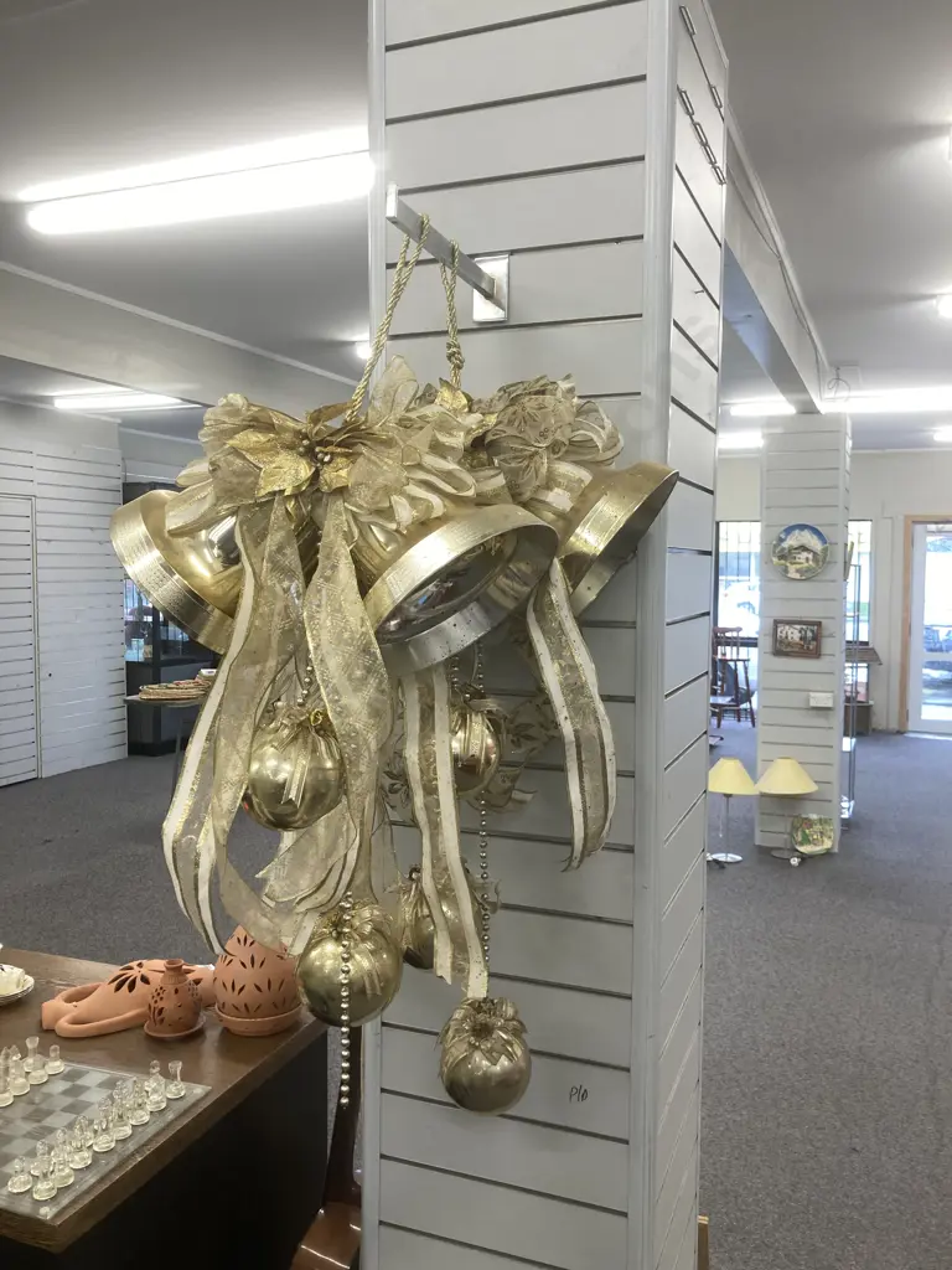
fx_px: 1027
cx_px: 476
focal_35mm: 28
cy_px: 635
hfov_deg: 49.7
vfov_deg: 63.4
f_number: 1.8
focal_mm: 3.99
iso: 64
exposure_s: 1/100
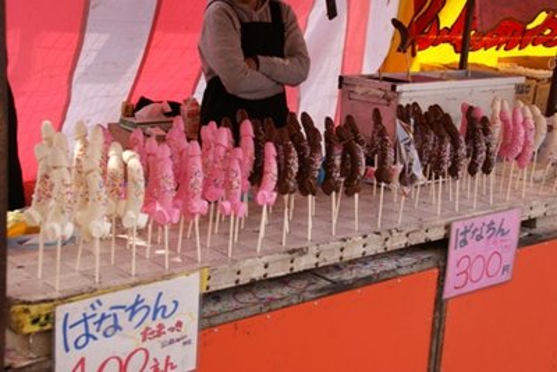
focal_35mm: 52
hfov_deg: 37.8
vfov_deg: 25.8
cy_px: 186
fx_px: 813
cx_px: 278
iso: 100
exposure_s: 1/80
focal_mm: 35
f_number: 6.3
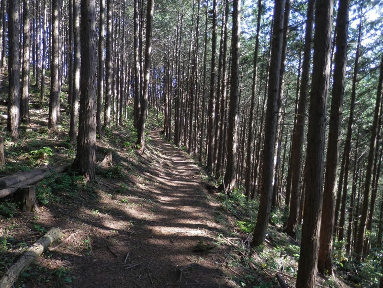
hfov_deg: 69.4
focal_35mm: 25
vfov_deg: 54.9
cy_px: 144
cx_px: 192
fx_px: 277
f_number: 3
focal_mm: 4.5
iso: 80
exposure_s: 1/40
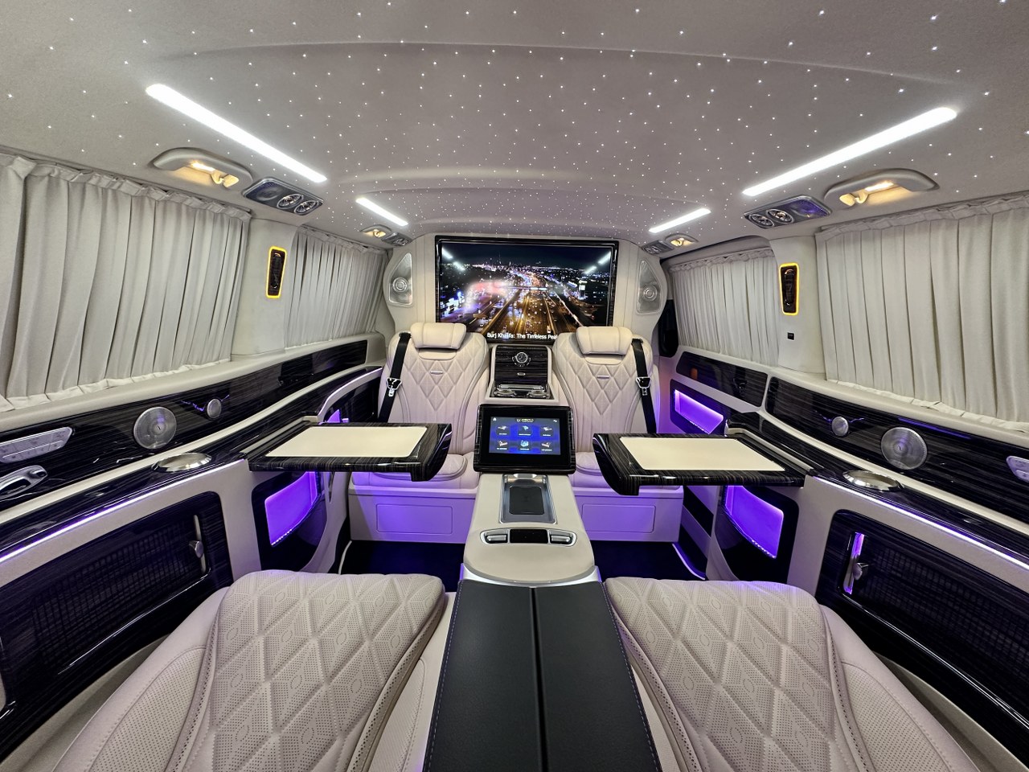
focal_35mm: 14
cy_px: 386
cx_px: 514
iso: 320
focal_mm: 2.22
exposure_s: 1/60
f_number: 2.2
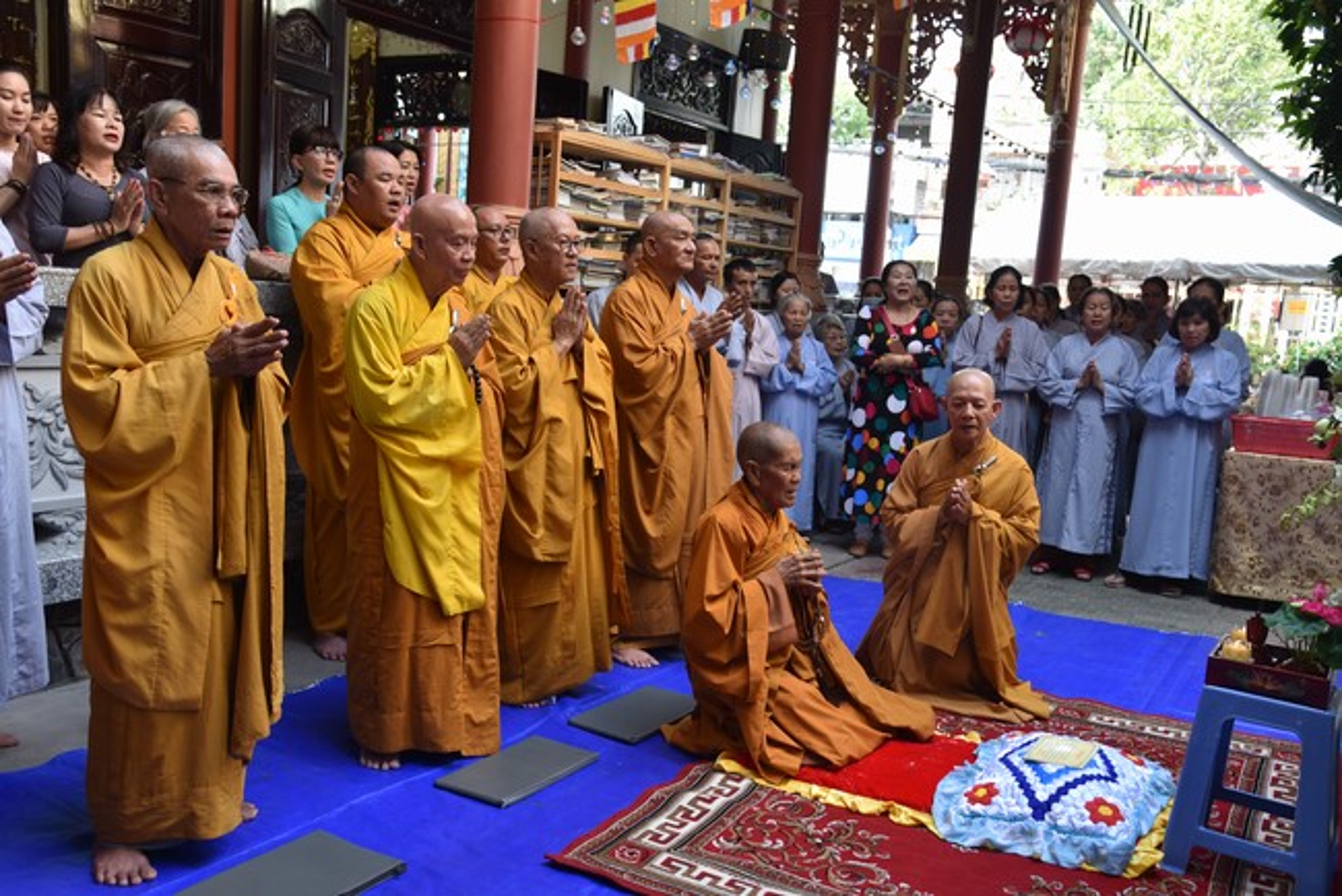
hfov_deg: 58.7
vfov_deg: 41.2
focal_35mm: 32
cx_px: 671
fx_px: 1193
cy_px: 448
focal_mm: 32
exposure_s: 1/100
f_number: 5
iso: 400
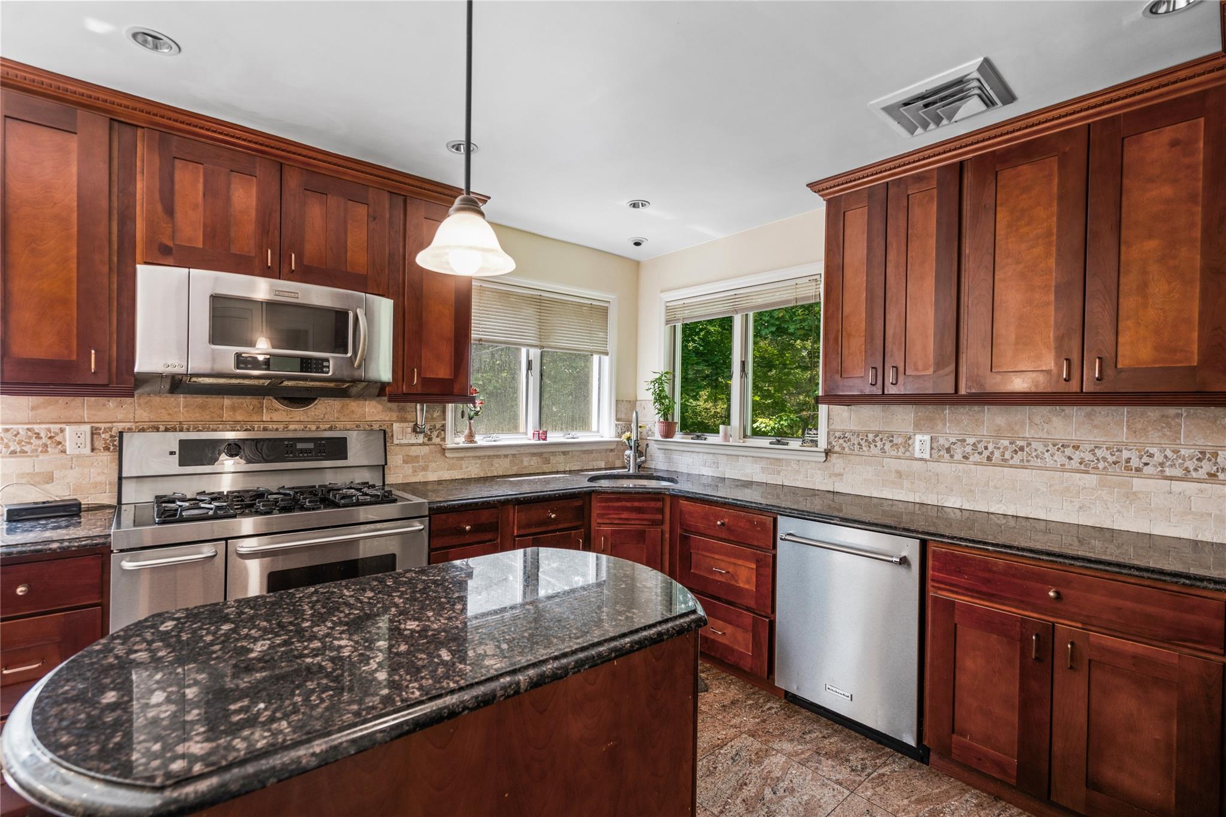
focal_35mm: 16
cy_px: 408
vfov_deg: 73.7
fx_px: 545
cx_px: 613
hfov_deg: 96.7
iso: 400
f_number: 5
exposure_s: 1/10
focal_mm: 16
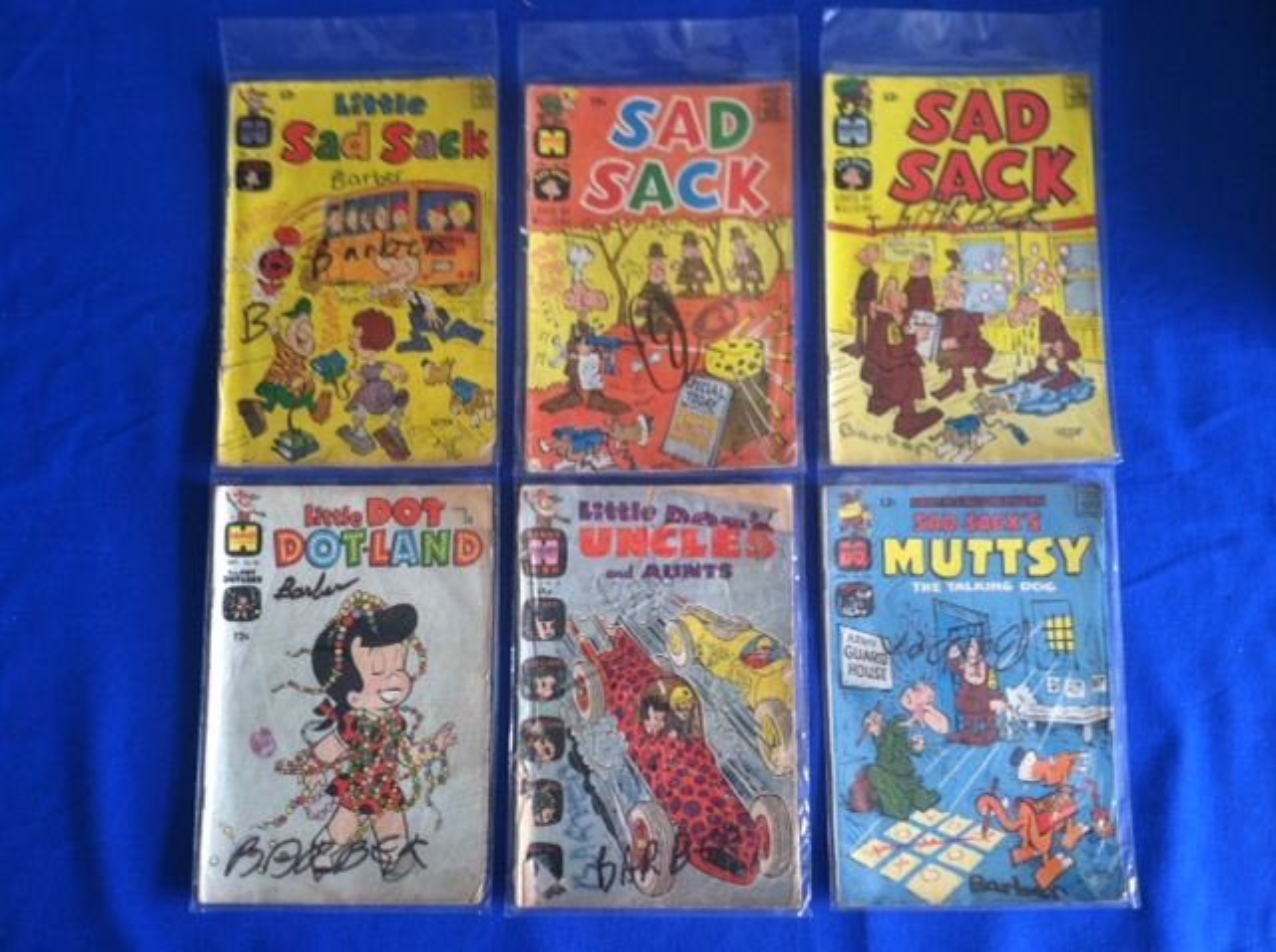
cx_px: 638
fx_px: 1288
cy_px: 476
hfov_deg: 52.7
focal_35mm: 35
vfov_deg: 40.6
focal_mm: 3.85
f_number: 2.8
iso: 80
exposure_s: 1/17
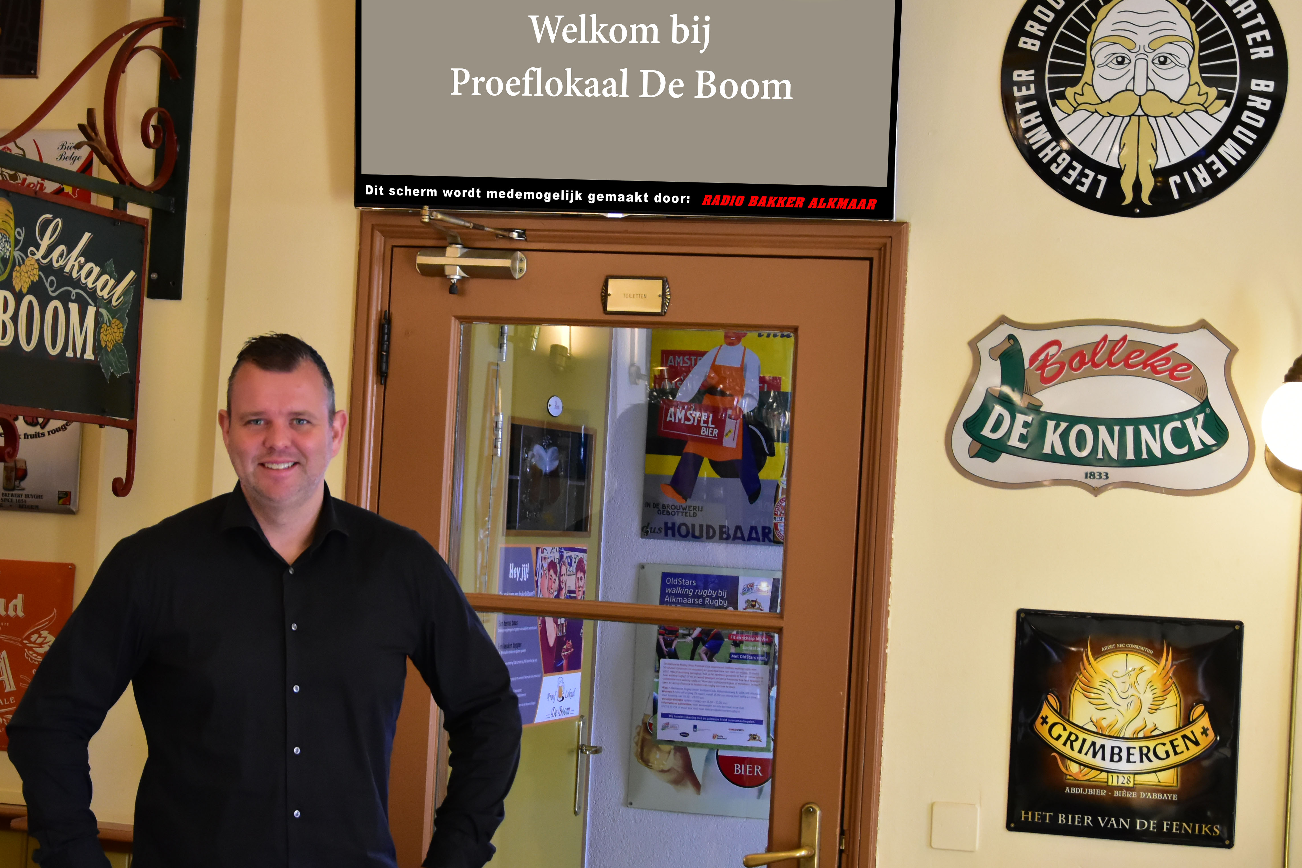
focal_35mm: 69
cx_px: 605
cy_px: 421
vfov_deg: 19.8
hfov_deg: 29.4
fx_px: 2483
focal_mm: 35
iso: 2500
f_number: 5.6
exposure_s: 1/20
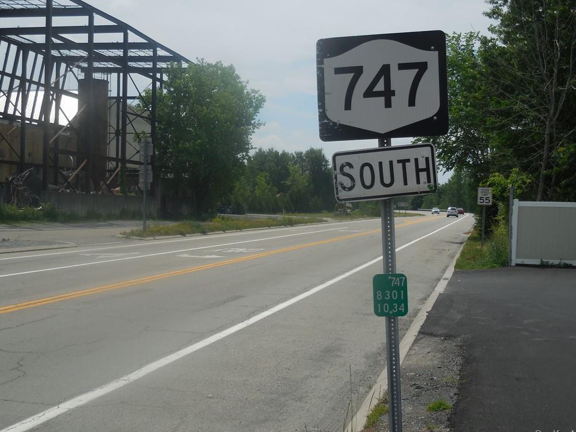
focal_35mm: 54
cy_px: 217
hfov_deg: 35.5
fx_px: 899
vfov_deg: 27.0
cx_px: 295
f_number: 8.6
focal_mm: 9.4
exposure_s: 1/640
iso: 125
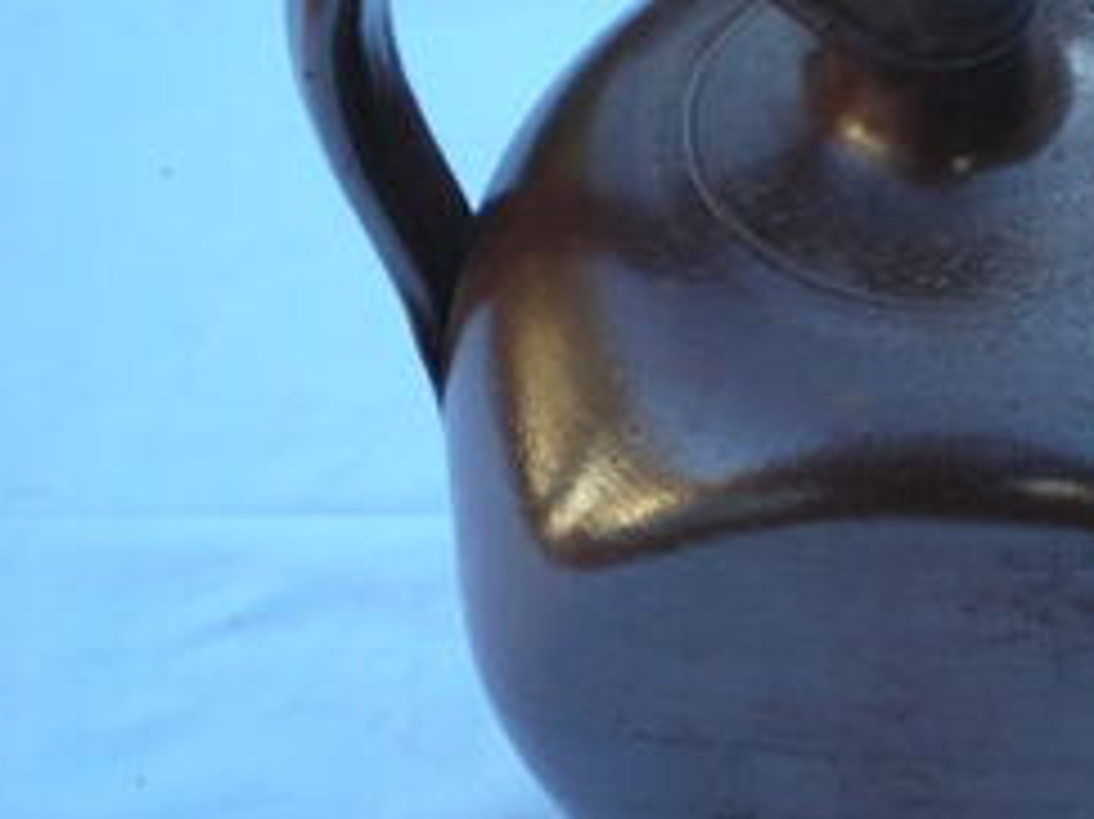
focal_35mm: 75
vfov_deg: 19.6
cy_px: 306
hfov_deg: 25.6
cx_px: 869
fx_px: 2369
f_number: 3.1
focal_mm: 6.3
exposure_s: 1/157
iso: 64
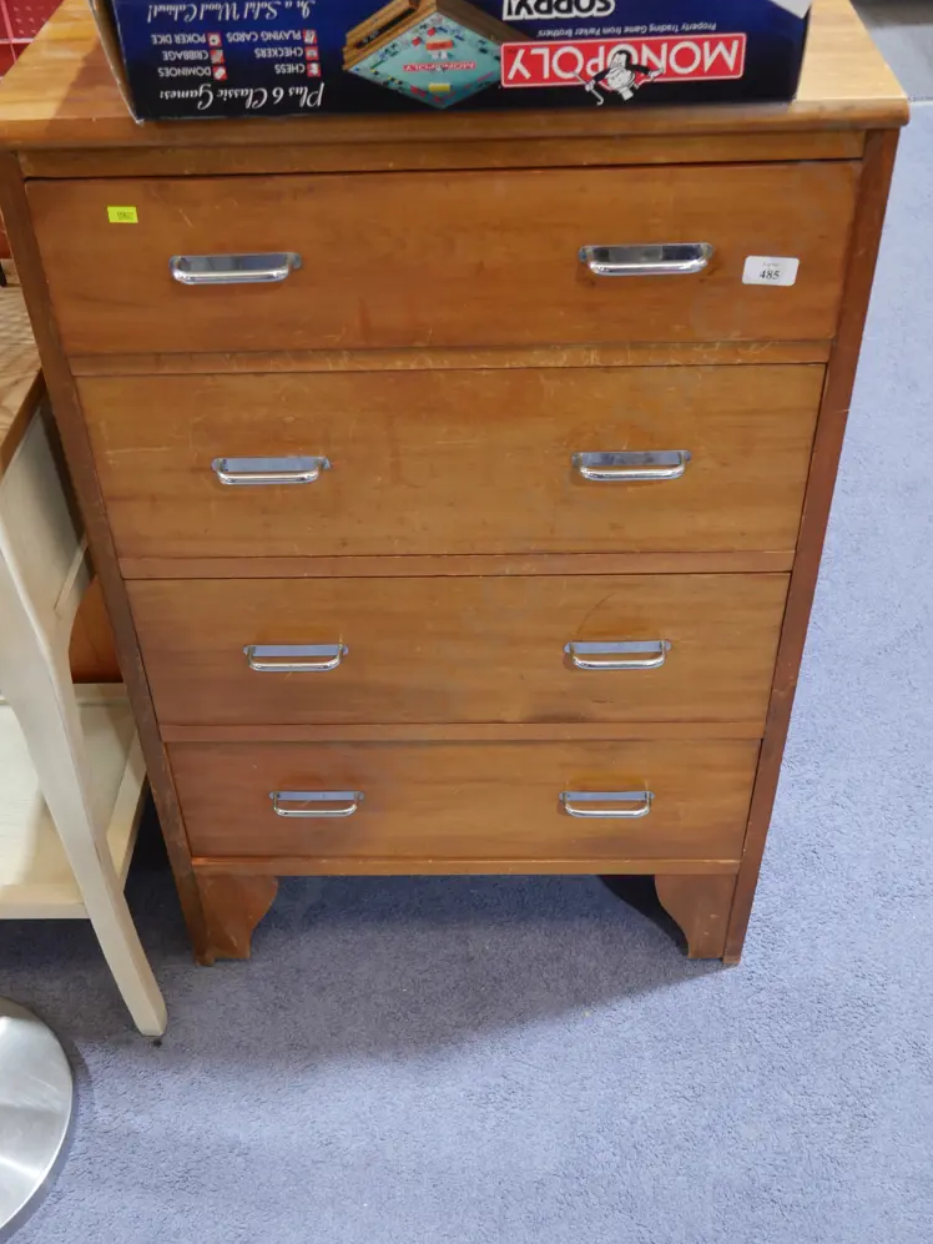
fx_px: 1329
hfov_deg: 38.7
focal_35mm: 37
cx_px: 478
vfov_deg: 50.1
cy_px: 634
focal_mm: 18
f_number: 4
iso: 1000
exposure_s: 1/60
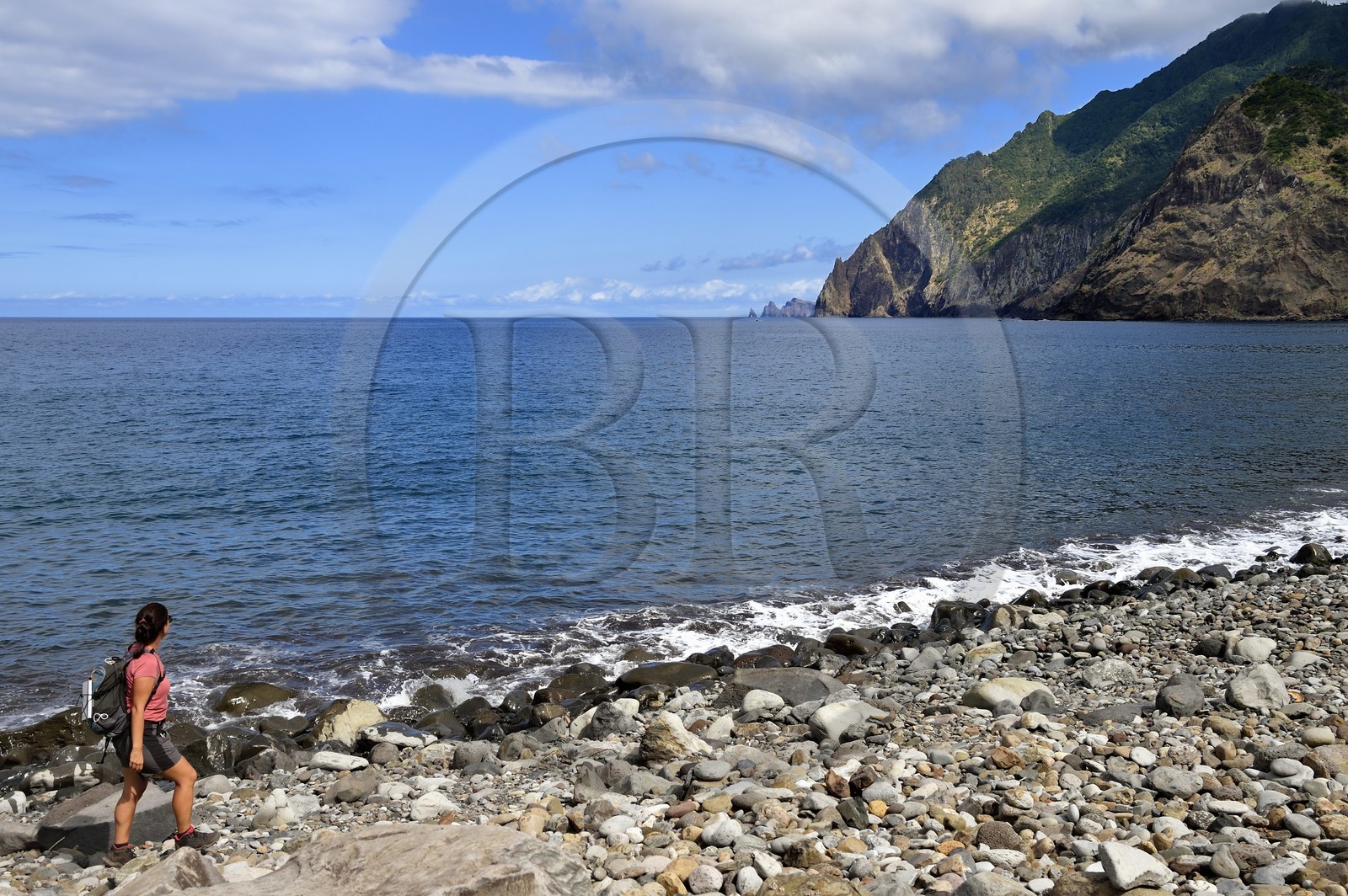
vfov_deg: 35.0
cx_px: 674
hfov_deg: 50.7
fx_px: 1422
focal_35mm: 38
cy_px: 448
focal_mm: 38
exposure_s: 1/500
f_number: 10
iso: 200
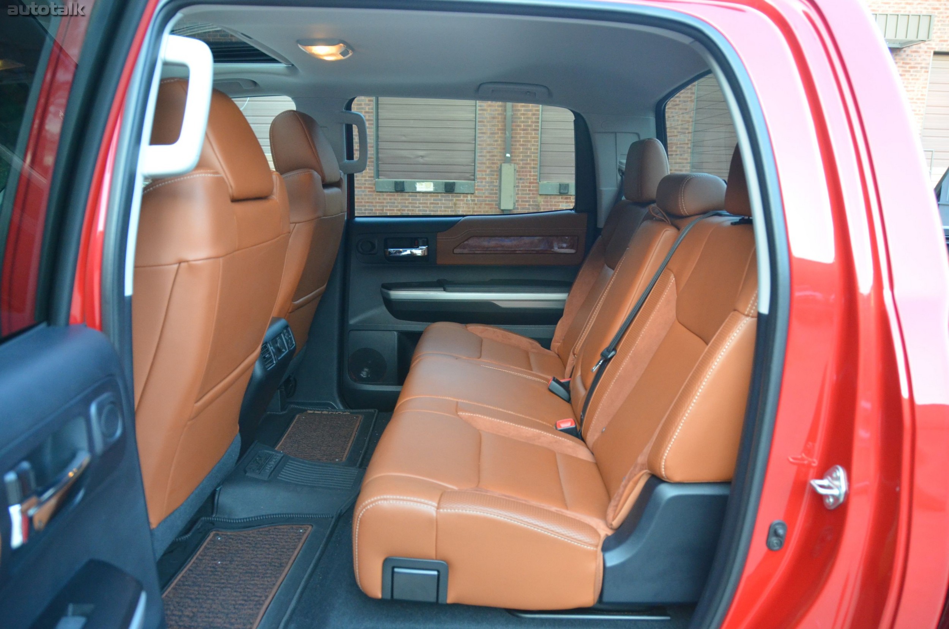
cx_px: 474
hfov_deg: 67.5
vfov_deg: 47.7
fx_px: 710
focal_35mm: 27
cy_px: 314
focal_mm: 18
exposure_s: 1/125
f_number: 3.5
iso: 1600
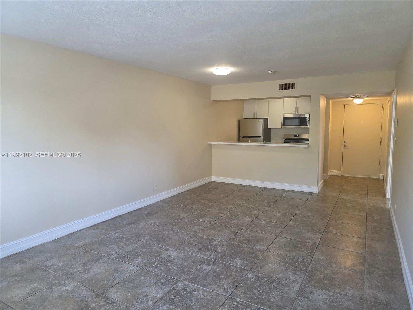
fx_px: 274
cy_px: 155
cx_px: 206
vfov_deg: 58.9
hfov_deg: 73.9
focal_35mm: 23
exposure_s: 1/120
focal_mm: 6.3
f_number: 1.7
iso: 160
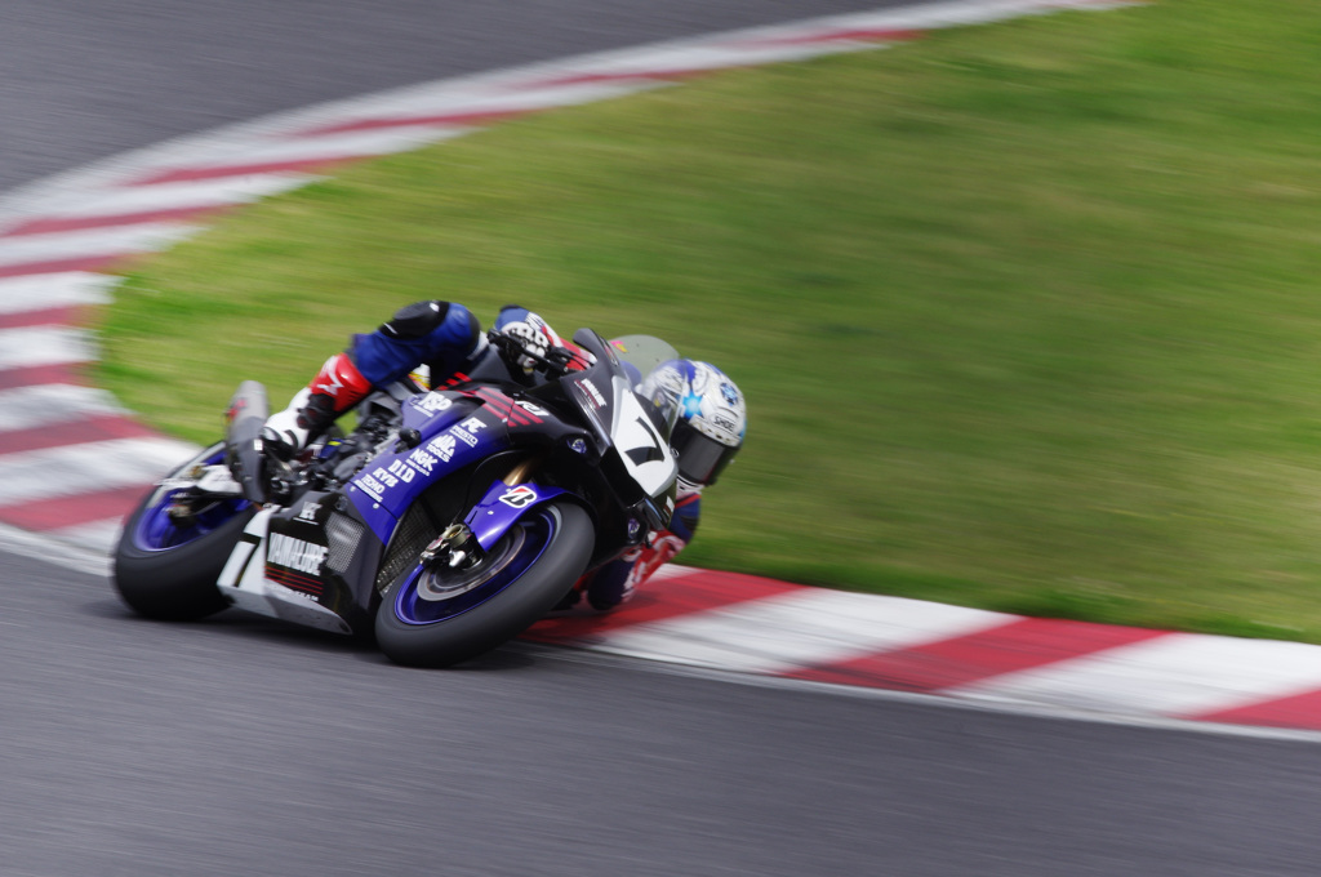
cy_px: 438
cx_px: 660
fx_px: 16491
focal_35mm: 450
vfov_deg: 3.0
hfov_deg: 4.6
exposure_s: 1/60
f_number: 18
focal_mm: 300
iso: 200
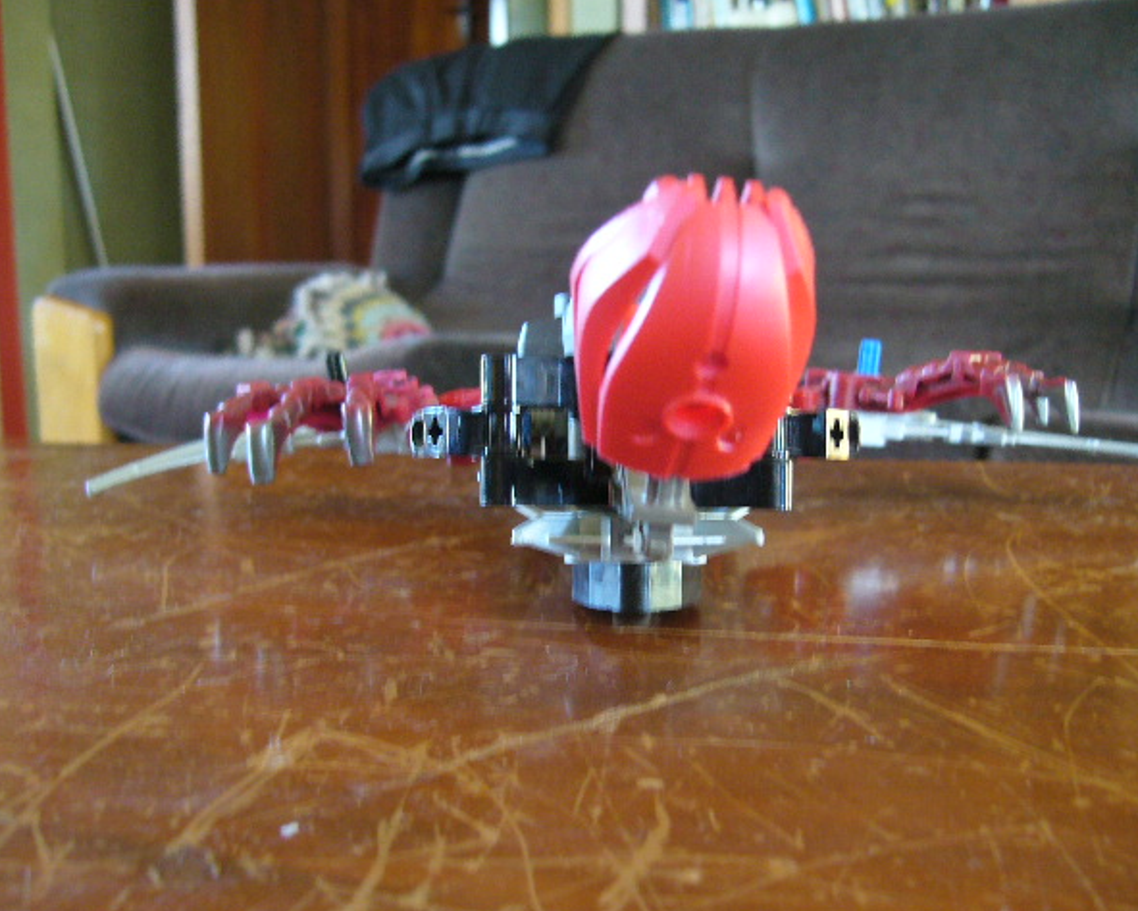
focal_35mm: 37
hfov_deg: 49.1
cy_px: 458
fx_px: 1246
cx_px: 585
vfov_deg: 40.1
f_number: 2.8
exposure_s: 1/8
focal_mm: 5.8
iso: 200
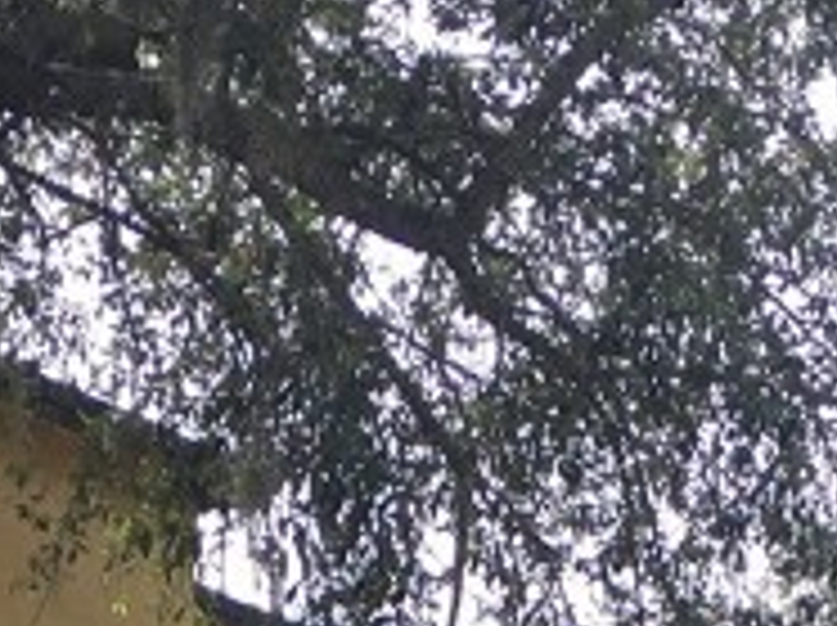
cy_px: 1603
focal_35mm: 160
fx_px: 3864
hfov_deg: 12.3
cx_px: 562
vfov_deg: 8.3
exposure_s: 1/523
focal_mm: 4.15
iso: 25
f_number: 2.2
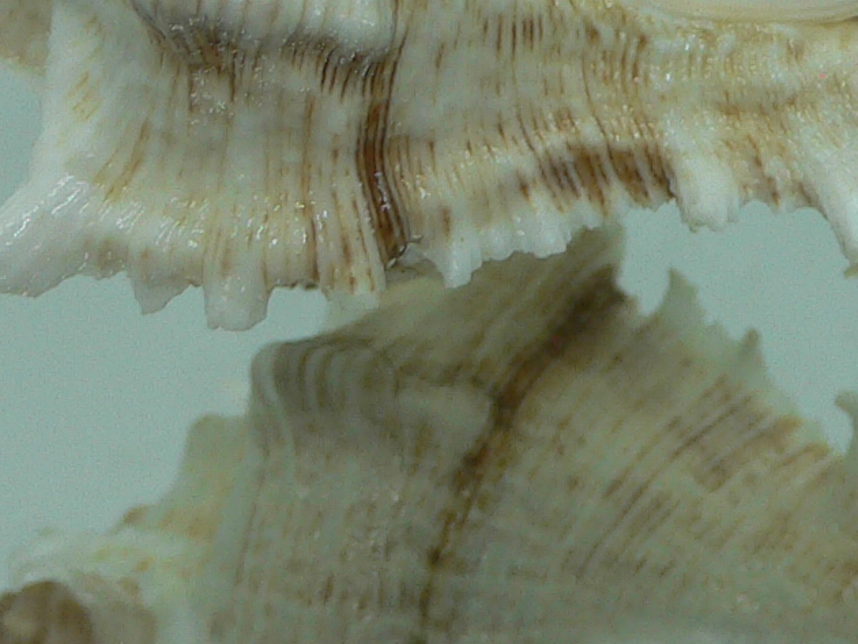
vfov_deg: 12.9
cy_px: -127
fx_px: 2777
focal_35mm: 112
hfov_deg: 17.4
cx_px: 669
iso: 80
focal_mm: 4.6
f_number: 2.8
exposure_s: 1/80
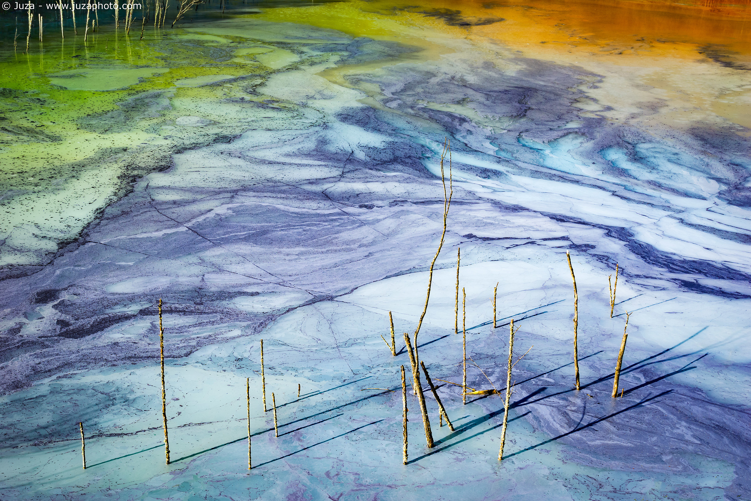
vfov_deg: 25.1
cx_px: 376
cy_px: 250
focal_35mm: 54
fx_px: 1126
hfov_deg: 36.9
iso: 100
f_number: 9
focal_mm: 36
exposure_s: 1/200
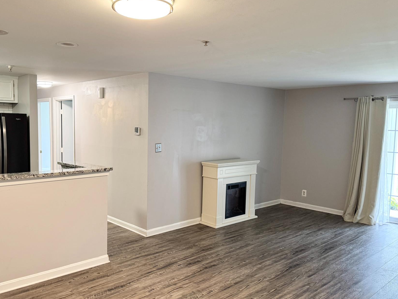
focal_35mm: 30
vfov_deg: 46.8
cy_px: 153
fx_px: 345
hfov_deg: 59.6
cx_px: 166
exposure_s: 1/60
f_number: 1.78
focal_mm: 6.76
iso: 250
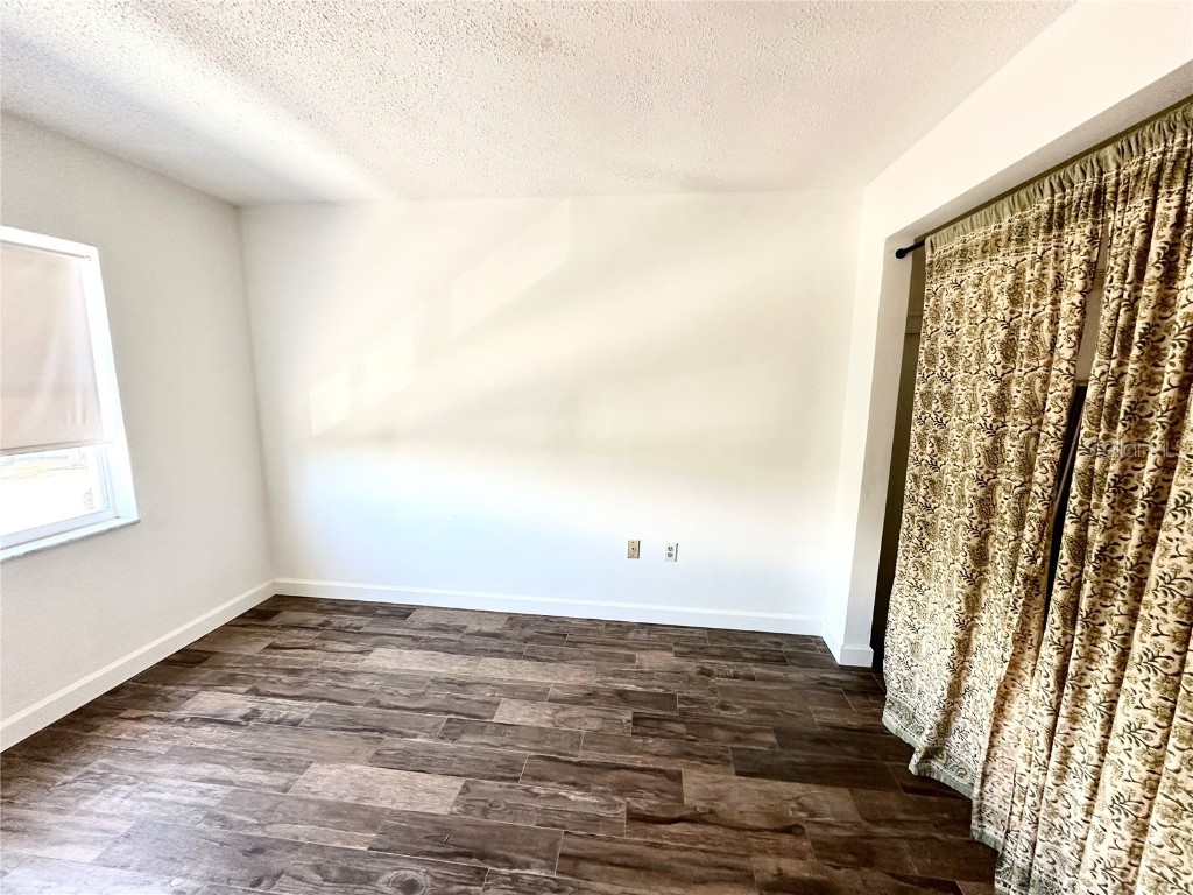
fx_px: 482
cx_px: 596
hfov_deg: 102.1
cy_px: 448
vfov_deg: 85.7
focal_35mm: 14
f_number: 2.2
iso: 200
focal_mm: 2.22
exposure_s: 1/99
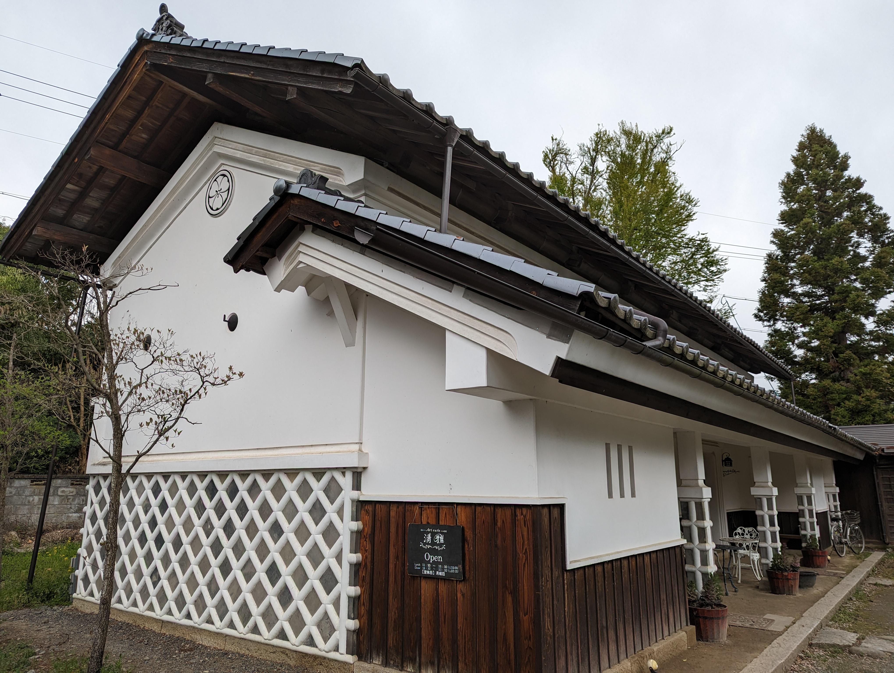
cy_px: 336
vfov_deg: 56.9
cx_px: 447
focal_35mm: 24
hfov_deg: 71.5
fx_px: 621
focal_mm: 6.81
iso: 47
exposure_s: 1/355
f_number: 1.85
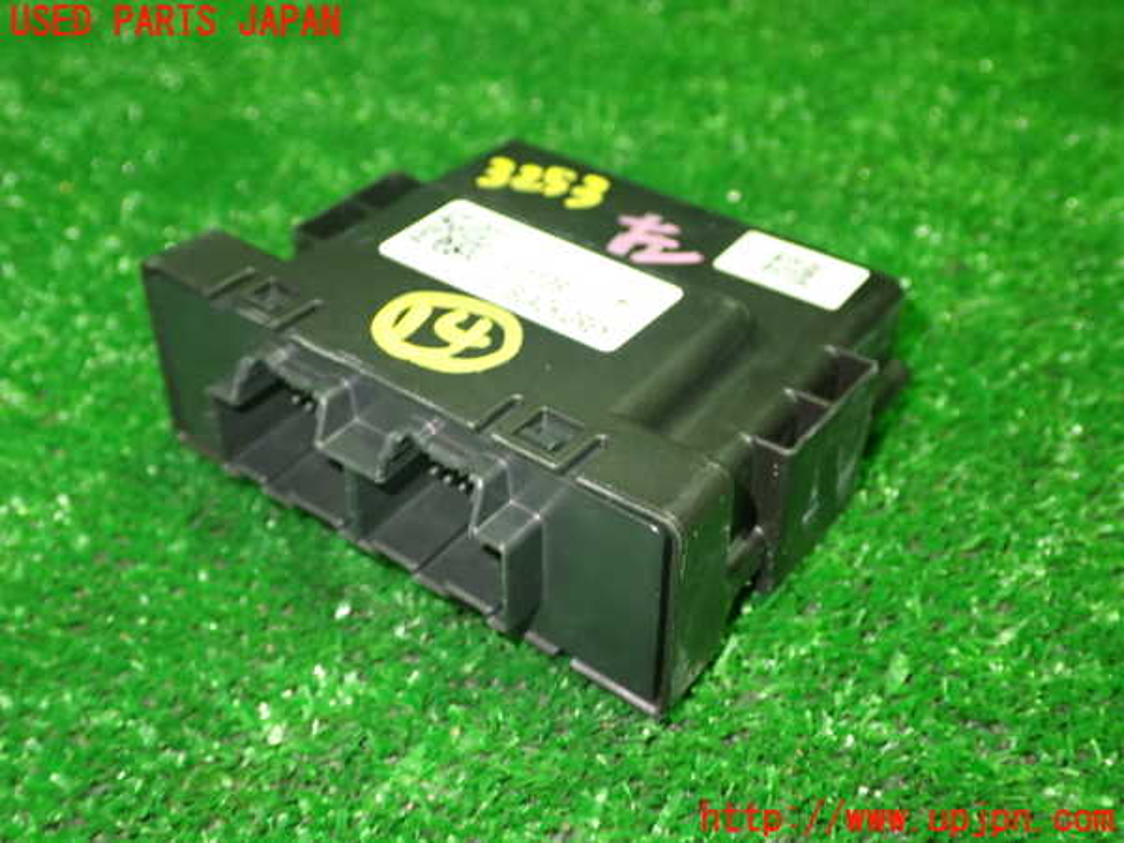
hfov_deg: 45.8
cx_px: 562
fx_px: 1331
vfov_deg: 35.1
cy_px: 422
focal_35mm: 41
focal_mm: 7.31
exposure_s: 1/25
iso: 800
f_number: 2.8
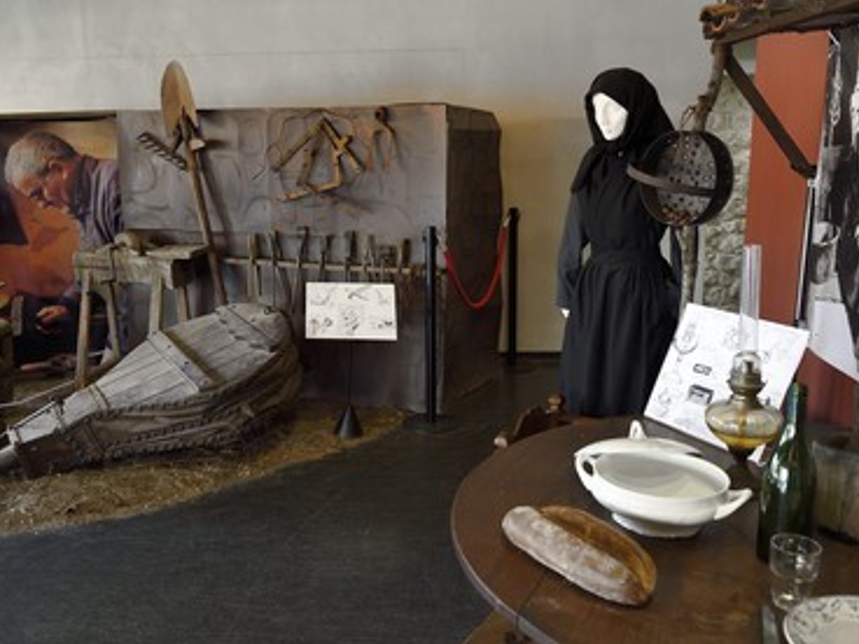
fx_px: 844
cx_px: 401
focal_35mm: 34
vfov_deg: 41.8
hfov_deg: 53.9
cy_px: 320
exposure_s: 1/40
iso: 1600
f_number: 5.6
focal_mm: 31
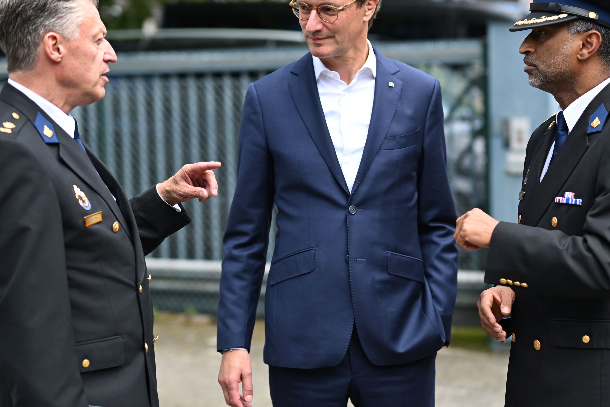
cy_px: 213
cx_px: 398
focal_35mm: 88
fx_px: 1491
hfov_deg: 23.0
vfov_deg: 15.5
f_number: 1.6
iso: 160
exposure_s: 1/2500
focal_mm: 50
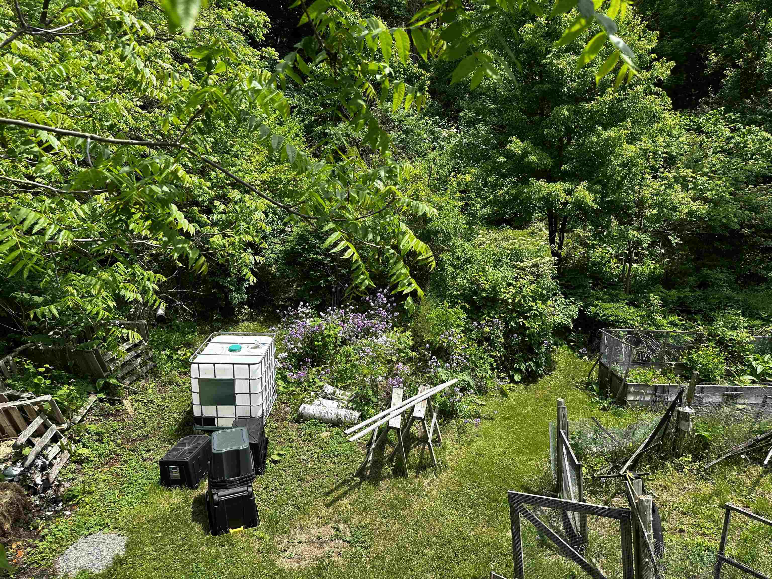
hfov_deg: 71.6
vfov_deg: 56.8
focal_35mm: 24
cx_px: 386
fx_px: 535
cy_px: 290
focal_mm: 6.86
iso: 80
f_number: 1.78
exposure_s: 1/1639
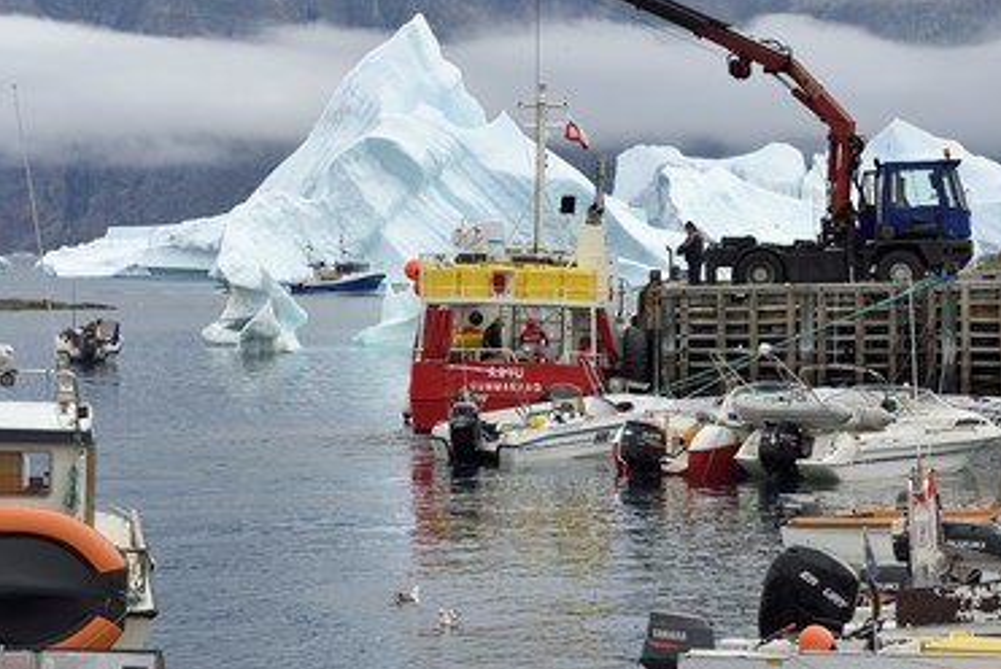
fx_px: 3840
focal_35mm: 138
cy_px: 313
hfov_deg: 14.8
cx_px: 561
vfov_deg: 10.0
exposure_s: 1/500
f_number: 8
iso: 400
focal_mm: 122
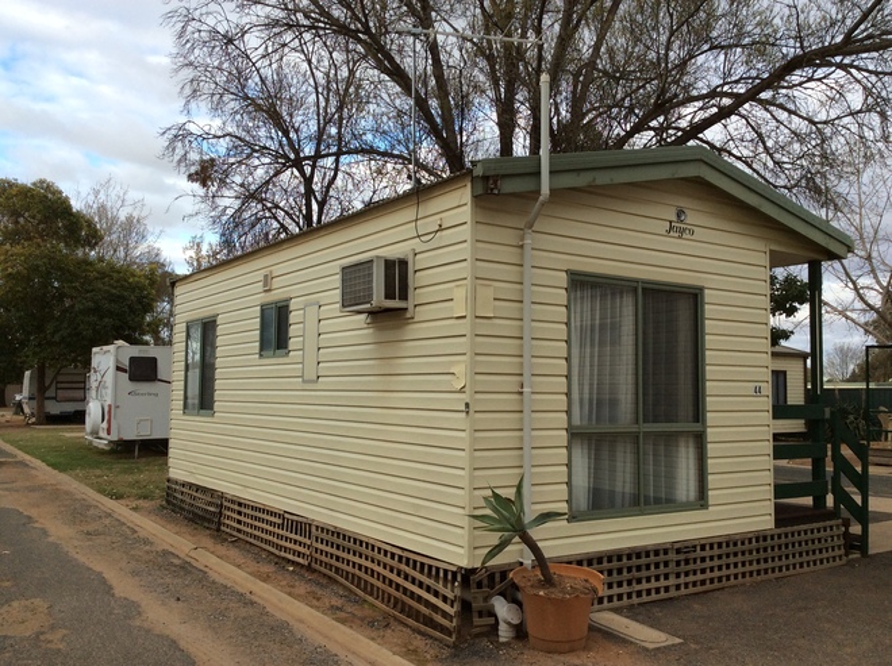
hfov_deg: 56.9
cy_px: 333
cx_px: 446
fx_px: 823
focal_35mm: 32
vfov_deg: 44.1
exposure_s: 1/347
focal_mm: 3.3
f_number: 2.4
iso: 32
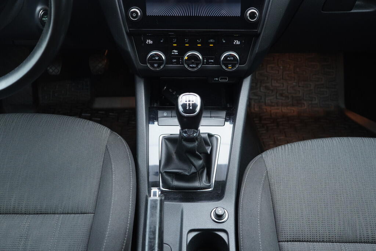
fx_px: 376
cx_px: 188
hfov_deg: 53.1
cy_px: 126
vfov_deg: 36.9
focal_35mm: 36
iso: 400
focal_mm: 24
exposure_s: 1/40
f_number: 2.8
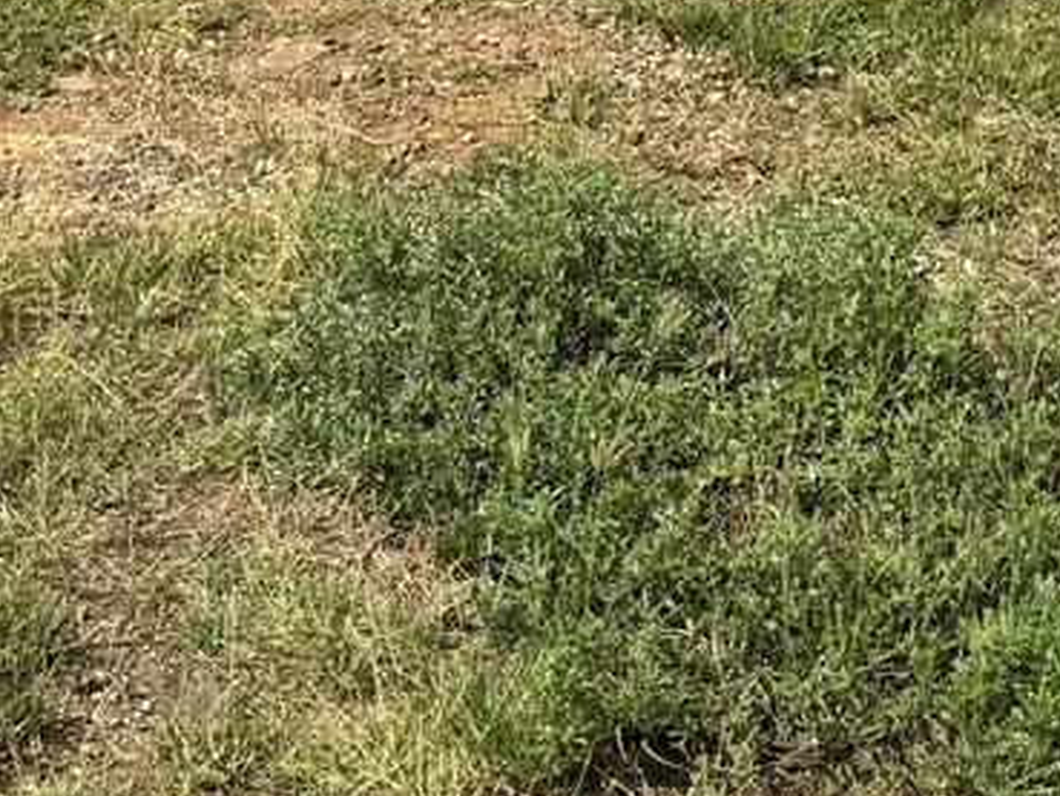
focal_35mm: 104
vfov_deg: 12.7
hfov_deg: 18.9
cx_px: 638
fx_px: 3186
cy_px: -707
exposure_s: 1/4950
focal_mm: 6.76
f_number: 1.78
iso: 80
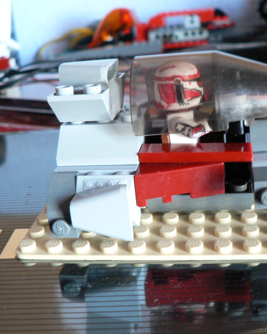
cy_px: 167
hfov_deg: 31.2
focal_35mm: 47
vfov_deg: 39.5
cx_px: 219
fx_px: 464
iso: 200
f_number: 2.8
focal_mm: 6
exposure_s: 1/5
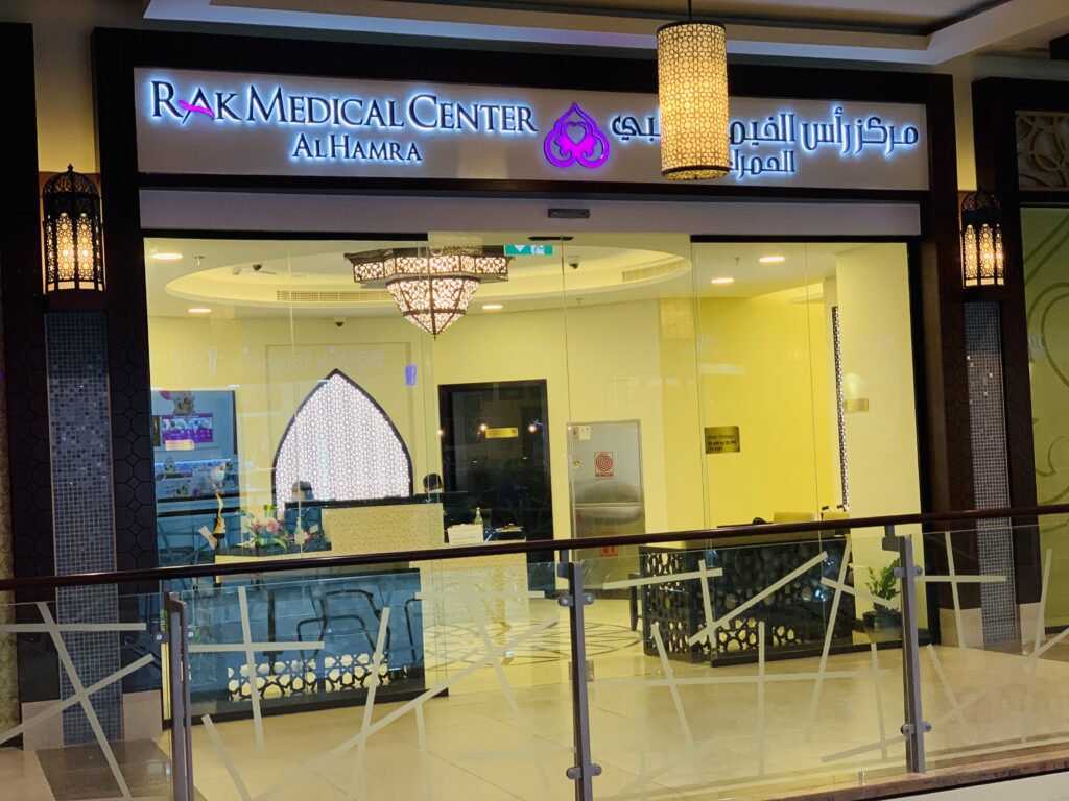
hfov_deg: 36.8
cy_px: 400
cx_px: 534
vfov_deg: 28.0
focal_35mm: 52
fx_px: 1606
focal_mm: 6
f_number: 2.4
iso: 80
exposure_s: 1/50
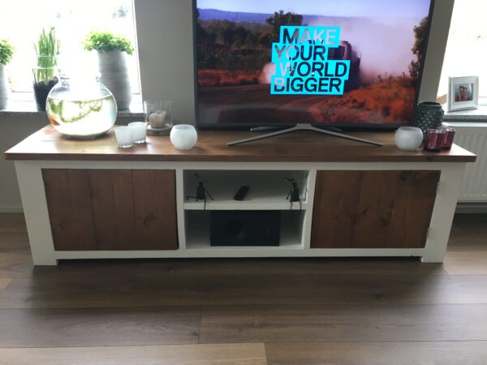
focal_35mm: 29
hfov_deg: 61.7
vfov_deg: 48.2
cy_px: 182
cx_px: 244
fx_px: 408
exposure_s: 1/33
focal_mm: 4.15
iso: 64
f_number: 2.2
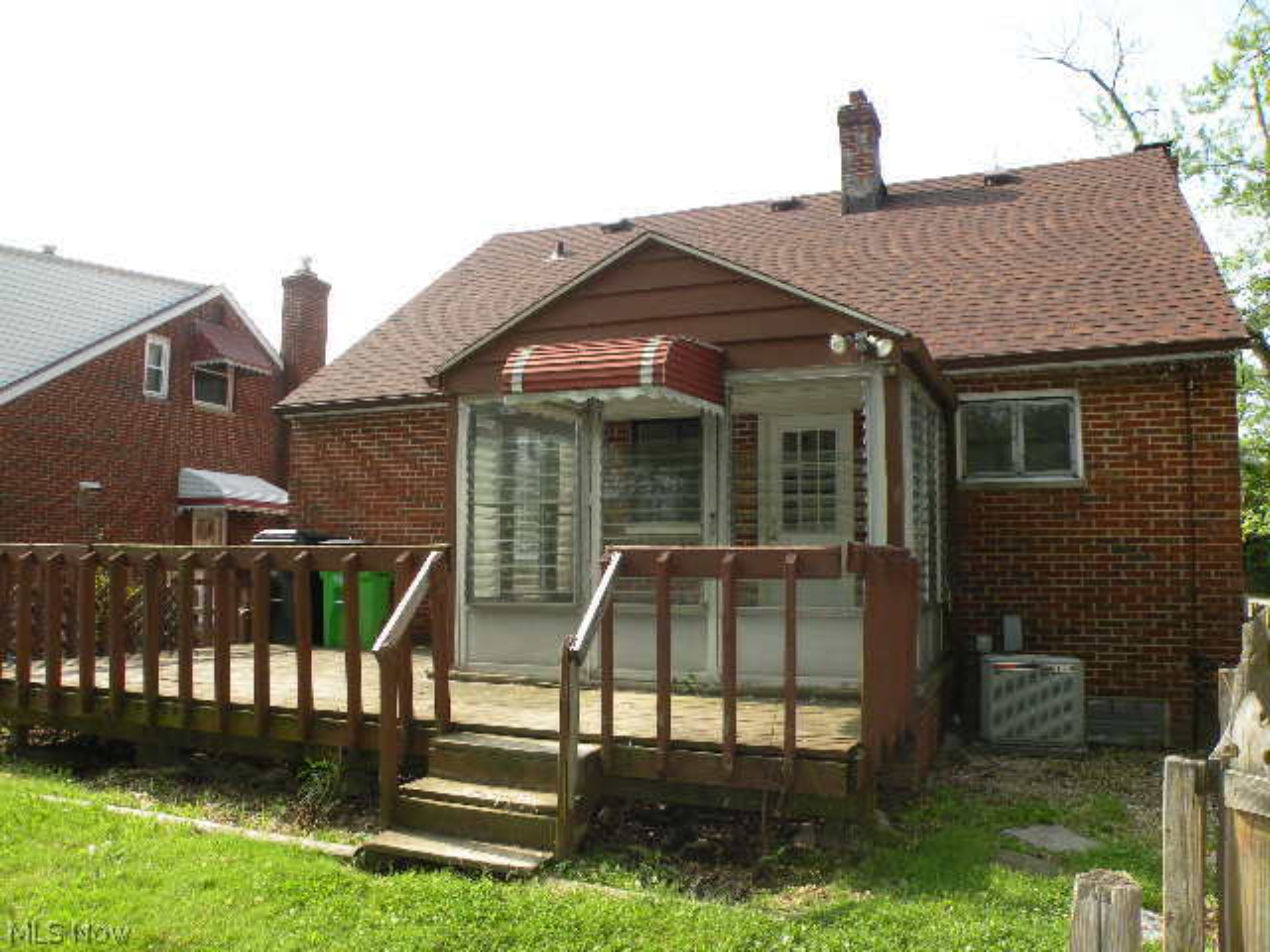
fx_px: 991
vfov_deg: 51.4
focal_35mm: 27
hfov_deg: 65.3
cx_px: 635
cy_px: 476
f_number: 4.5
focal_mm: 4.7
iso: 94
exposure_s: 1/207
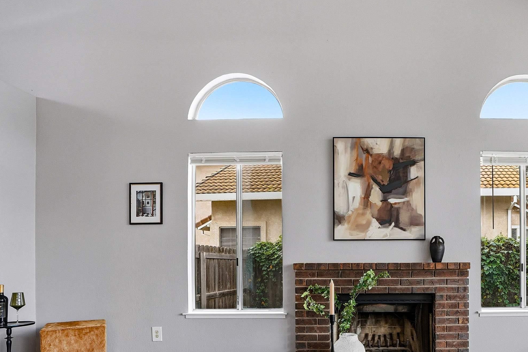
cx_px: 385
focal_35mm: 25
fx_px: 367
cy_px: 251
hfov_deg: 67.7
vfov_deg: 49.8
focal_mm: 16
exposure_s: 1/160
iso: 250
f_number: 8
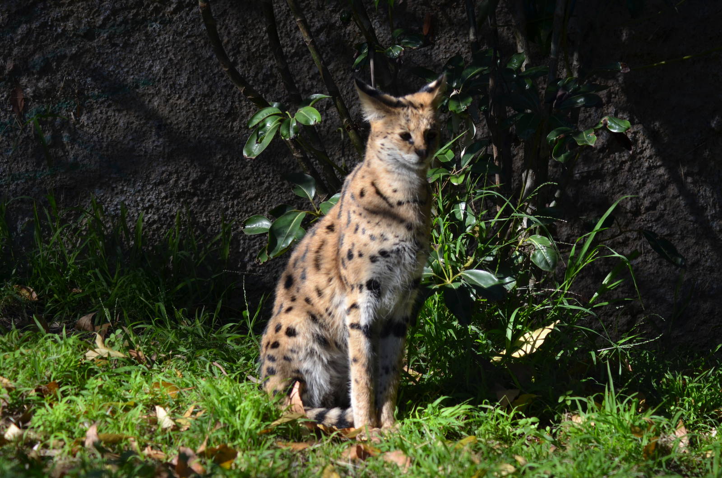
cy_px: 239
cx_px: 361
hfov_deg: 13.1
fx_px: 3152
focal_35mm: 158
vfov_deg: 8.7
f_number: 5.6
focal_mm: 105
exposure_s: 1/500
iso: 280
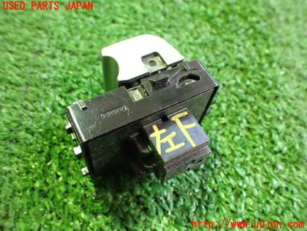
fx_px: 266
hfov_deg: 60.0
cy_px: 116
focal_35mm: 30
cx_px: 154
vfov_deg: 46.8
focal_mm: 5.4
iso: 1000
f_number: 2.3
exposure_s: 1/30
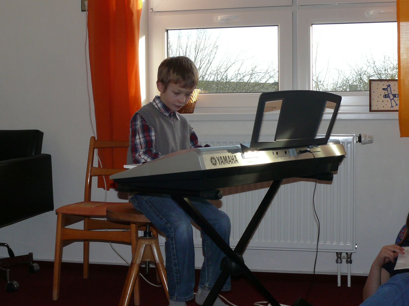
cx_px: 183
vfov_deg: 26.5
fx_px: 650
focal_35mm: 55
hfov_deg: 34.9
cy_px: 148
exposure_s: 1/125
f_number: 4
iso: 200
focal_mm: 9
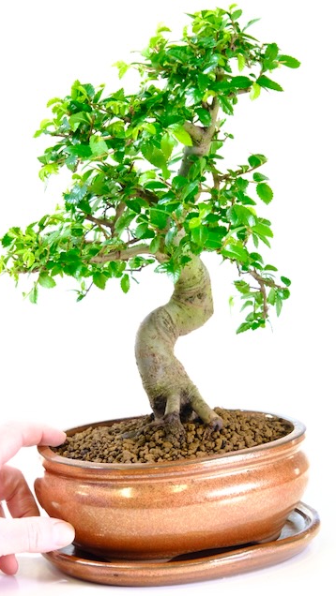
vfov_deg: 18.3
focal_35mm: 117
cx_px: 147
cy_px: 299
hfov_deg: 10.4
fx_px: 1852
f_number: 8
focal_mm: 74.2
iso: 2500
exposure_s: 1/30
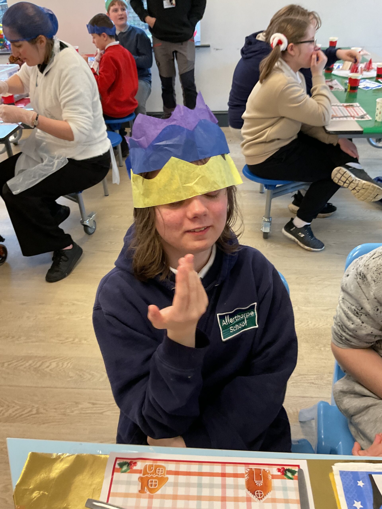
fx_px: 427
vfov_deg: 61.7
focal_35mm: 29
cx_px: 191
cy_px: 254
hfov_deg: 48.2
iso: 125
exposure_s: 1/60
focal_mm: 3
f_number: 1.8
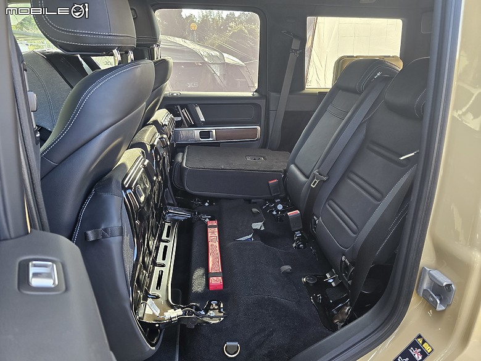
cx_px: 240
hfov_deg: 73.9
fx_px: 320
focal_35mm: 23
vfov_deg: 58.9
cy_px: 180
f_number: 1.7
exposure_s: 1/180
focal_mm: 6.3
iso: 200
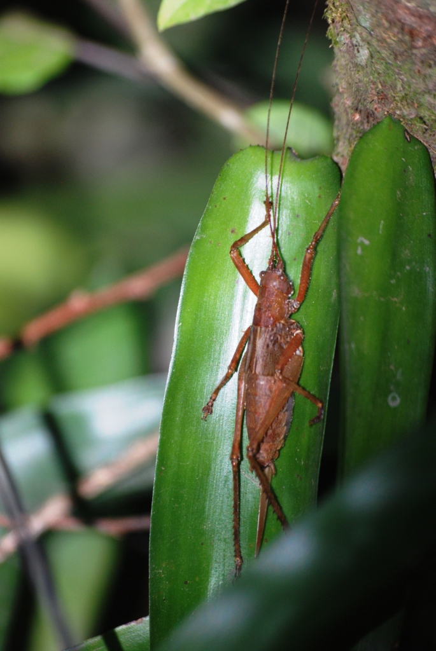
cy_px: 326
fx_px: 6524
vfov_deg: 5.7
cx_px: 218
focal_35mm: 360
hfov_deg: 3.8
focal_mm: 240
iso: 400
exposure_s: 1/160
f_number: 5.3
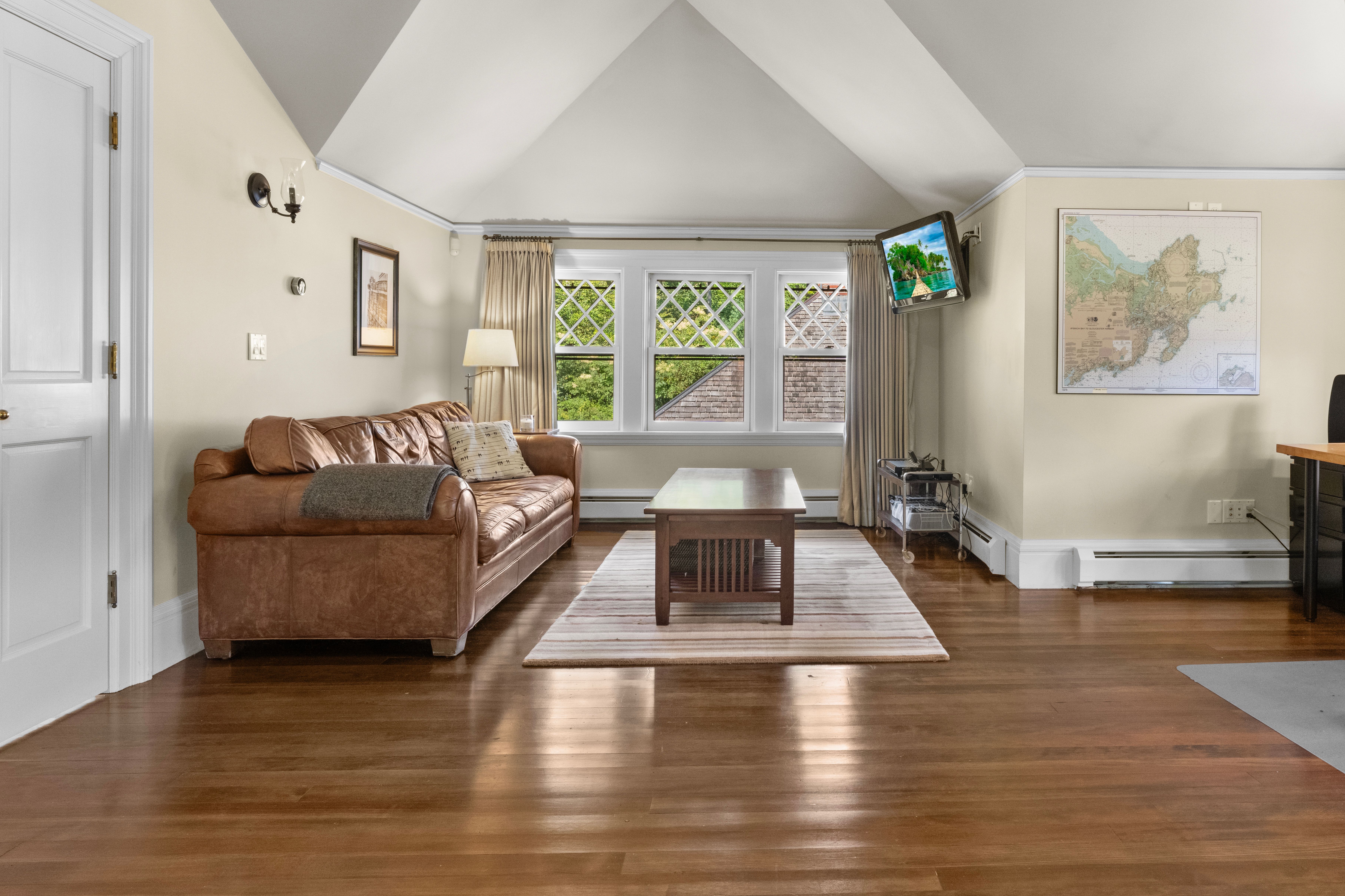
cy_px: 375
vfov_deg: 56.8
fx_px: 824
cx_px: 784
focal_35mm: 22
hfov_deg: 77.8
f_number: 11
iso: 2000
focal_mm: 16.8
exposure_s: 1/5
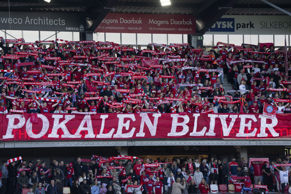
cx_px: 146
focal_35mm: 165
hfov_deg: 12.5
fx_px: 1334
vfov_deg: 8.3
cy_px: 97
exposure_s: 1/1250
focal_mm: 165
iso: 800
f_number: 4
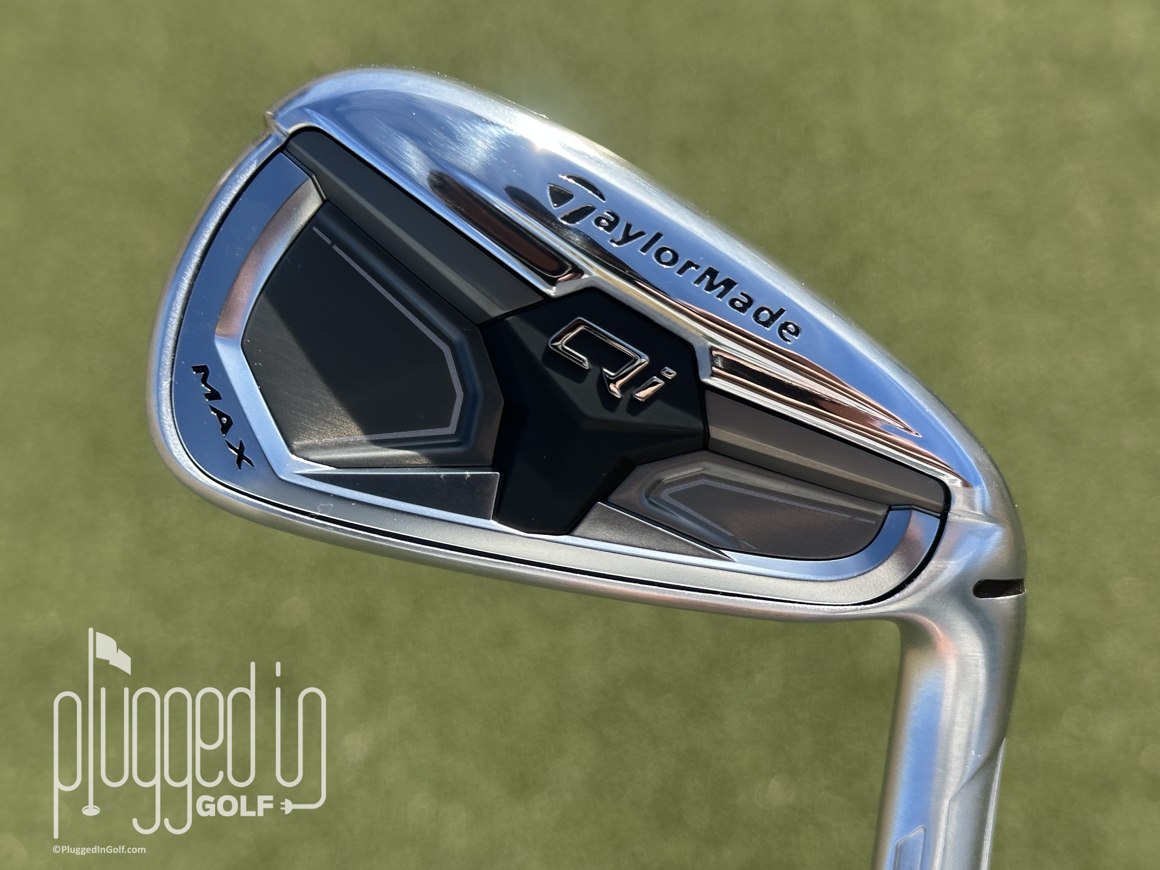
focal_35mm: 48
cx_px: 580
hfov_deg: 39.7
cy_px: 435
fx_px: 1609
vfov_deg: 30.3
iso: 64
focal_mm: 6.86
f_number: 1.78
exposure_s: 1/1497
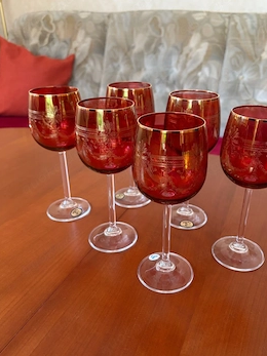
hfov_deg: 46.6
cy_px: 183
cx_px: 152
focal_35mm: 30
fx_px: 309
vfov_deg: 60.0
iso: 160
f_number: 1.6
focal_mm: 5.96
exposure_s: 1/60
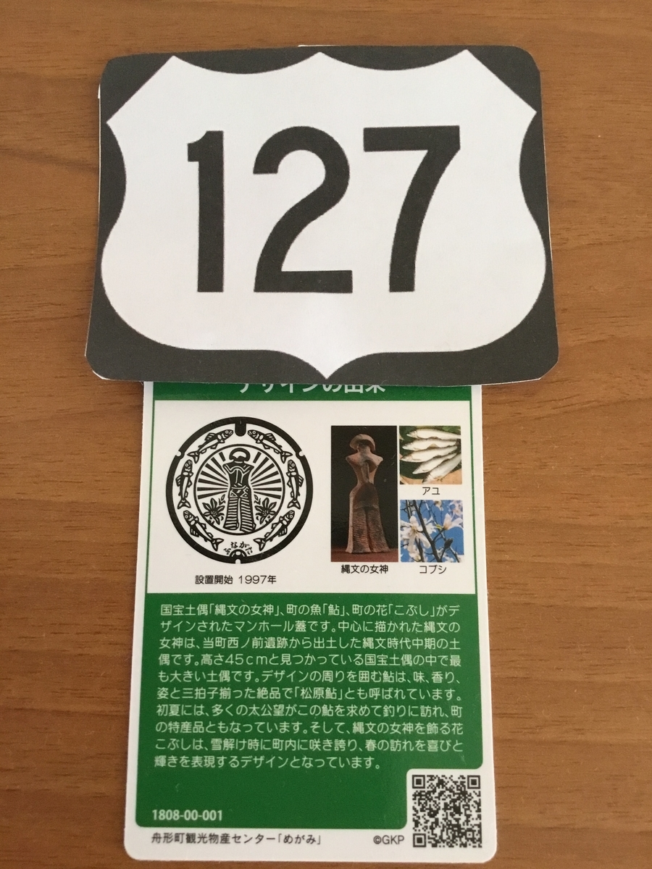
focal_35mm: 31
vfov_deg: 58.4
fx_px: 779
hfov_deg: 45.4
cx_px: 326
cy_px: 434
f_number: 2.4
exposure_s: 1/24
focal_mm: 3.3
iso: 200
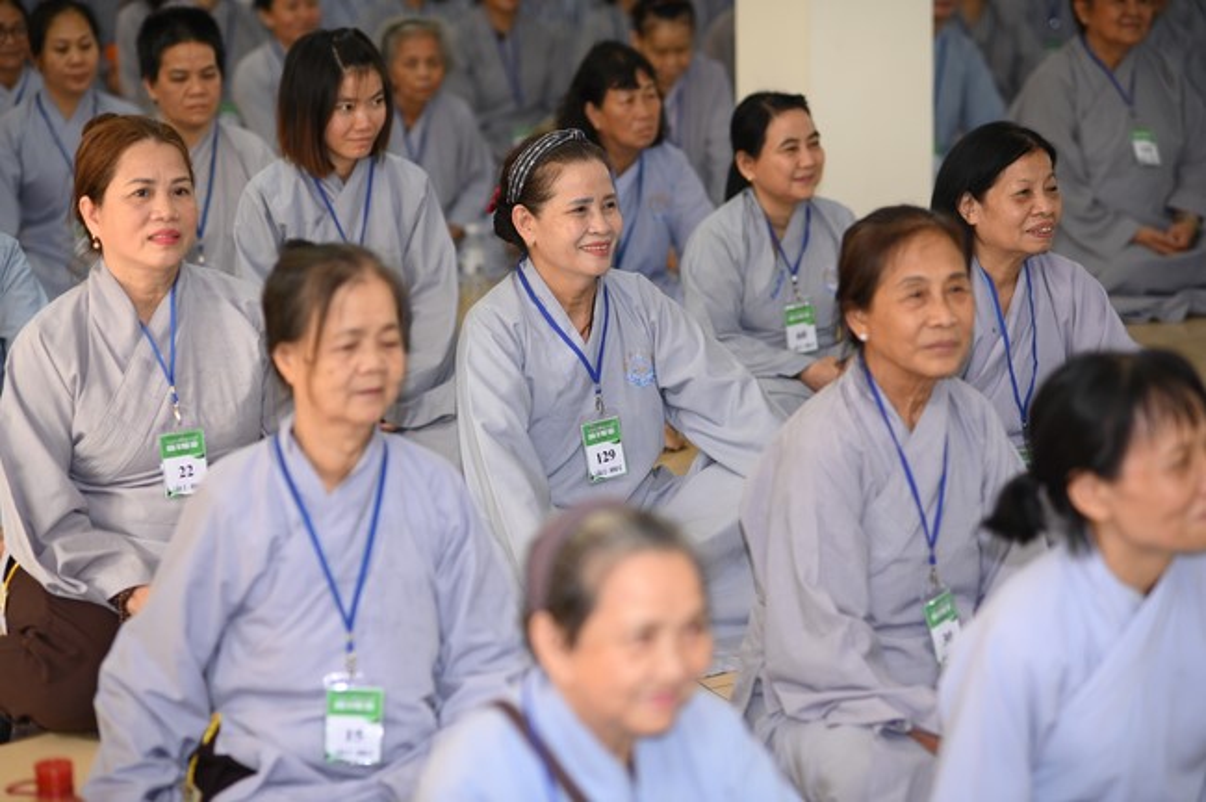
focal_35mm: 85
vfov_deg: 16.0
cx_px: 603
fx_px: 2845
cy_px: 401
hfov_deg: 23.9
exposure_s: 1/200
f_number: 2.5
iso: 1250
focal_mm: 85
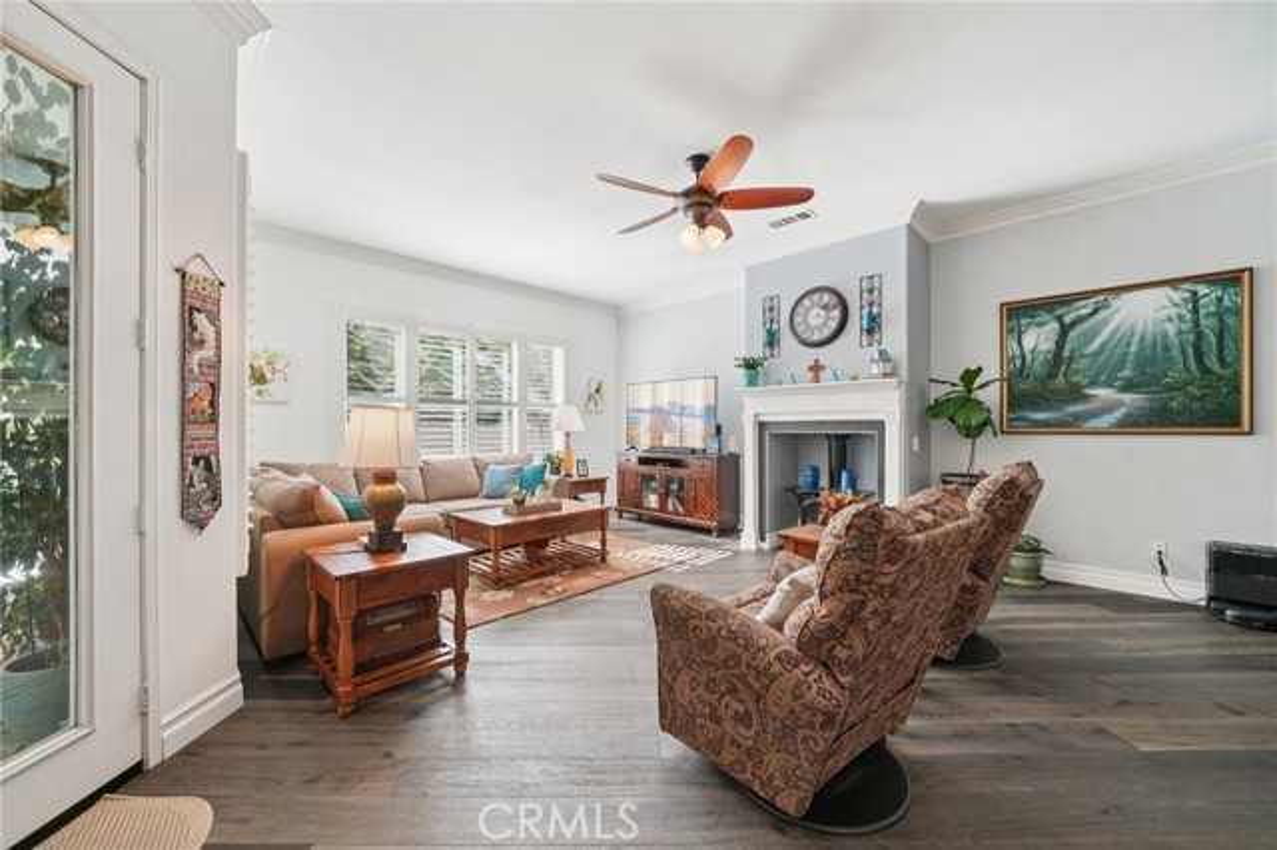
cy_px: 425
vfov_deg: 85.4
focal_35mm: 13
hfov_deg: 108.4
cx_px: 638
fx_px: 461
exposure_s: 1/30
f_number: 8
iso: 250
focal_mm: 13
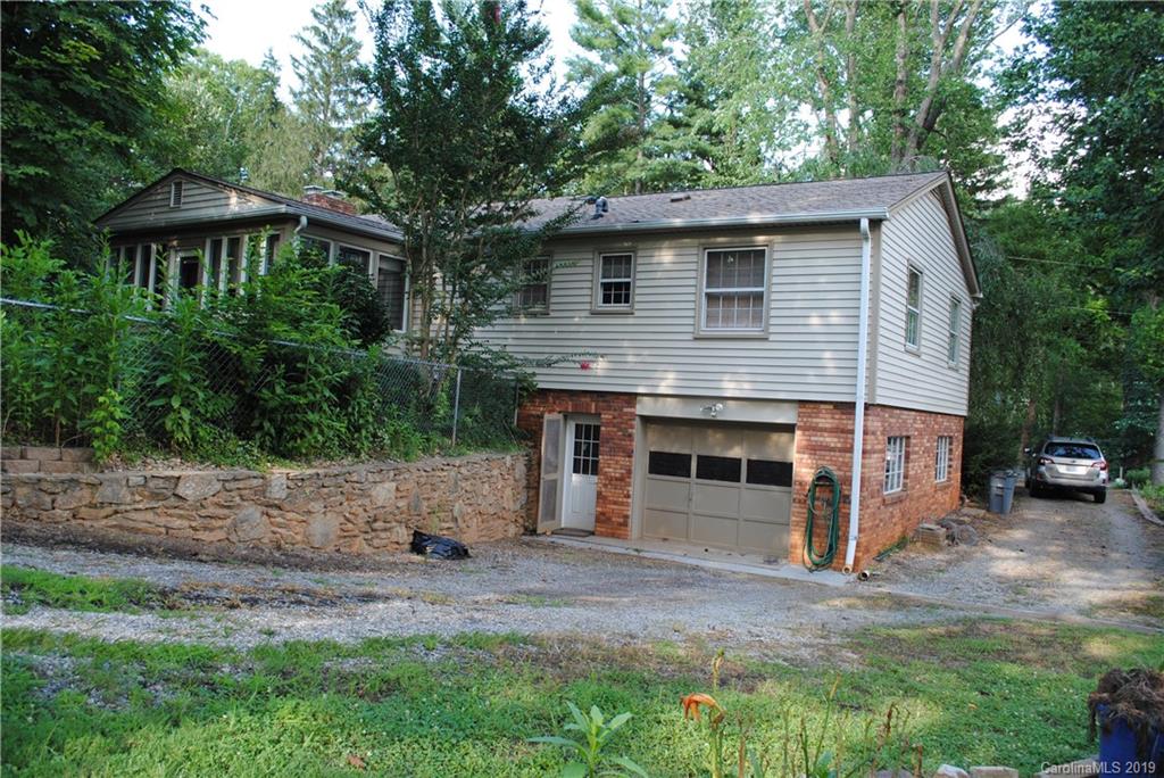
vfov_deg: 48.0
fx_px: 873
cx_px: 582
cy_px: 389
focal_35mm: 27
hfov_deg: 67.4
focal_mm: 18
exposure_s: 1/125
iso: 200
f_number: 5.6
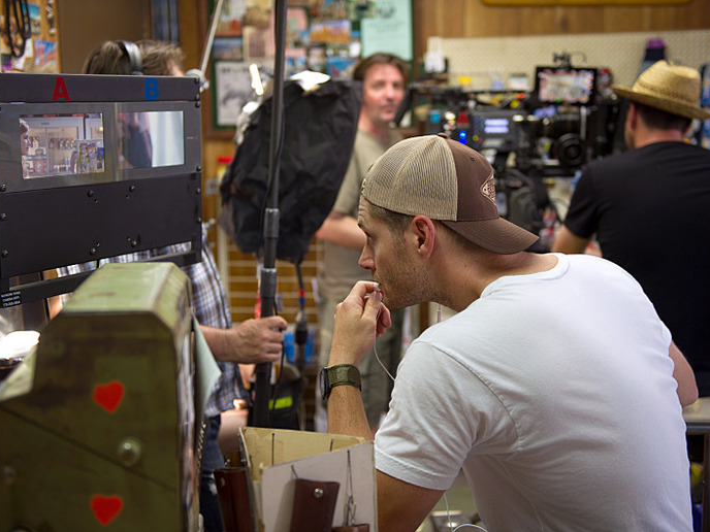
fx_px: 1005
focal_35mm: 49
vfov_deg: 29.7
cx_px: 346
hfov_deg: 38.9
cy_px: 266
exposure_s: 1/100
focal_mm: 45
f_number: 2.8
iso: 500
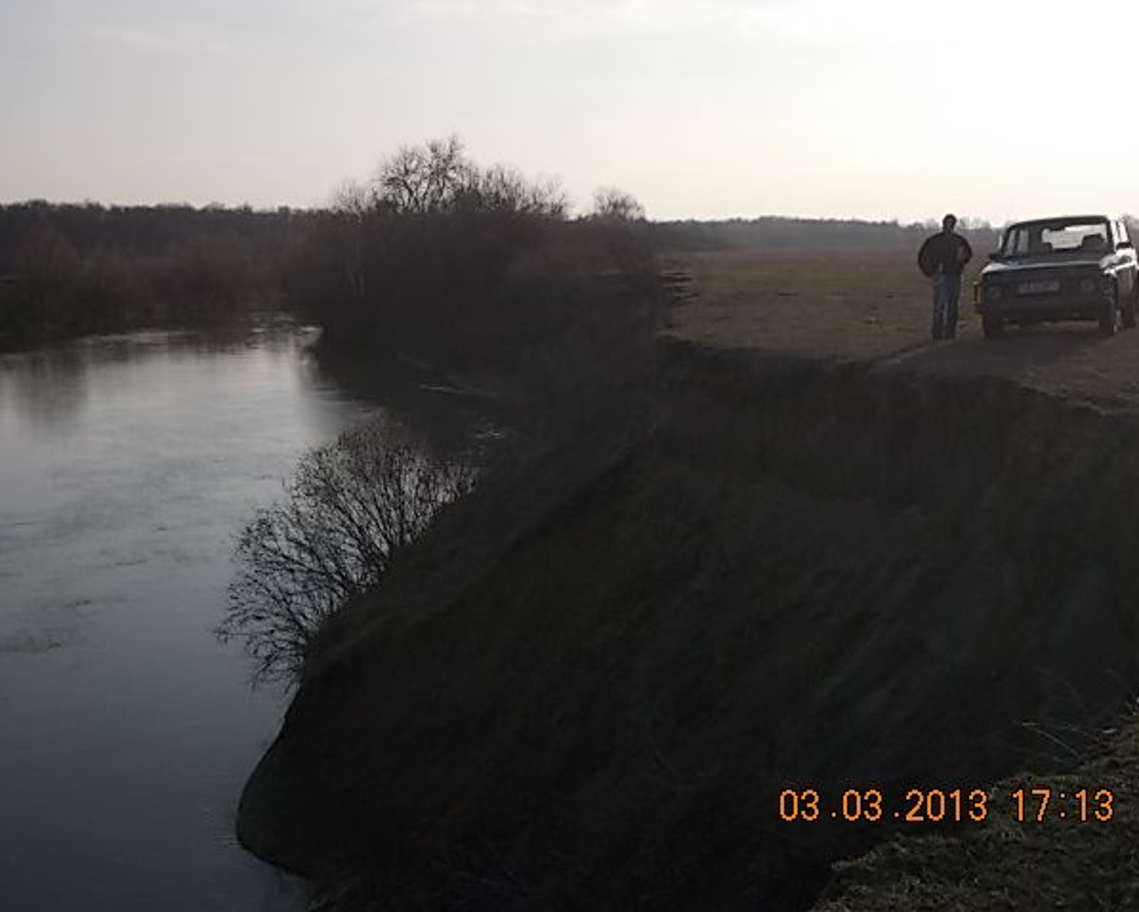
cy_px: 456
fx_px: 1517
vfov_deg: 33.5
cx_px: 565
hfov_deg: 41.1
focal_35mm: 45
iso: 80
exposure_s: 1/320
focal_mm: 6.1
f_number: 6.5
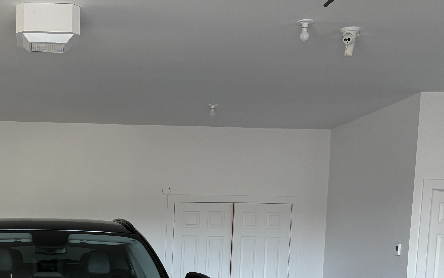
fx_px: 726
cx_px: 74
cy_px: 333
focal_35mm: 60
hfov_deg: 32.8
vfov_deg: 20.3
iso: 80
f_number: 1.6
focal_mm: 5.96
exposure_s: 1/122
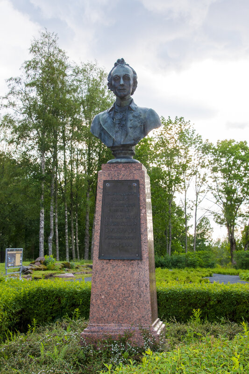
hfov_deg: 28.0
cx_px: 124
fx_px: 499
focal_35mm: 48
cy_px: 187
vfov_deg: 41.1
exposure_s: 1/200
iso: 640
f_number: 11
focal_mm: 32
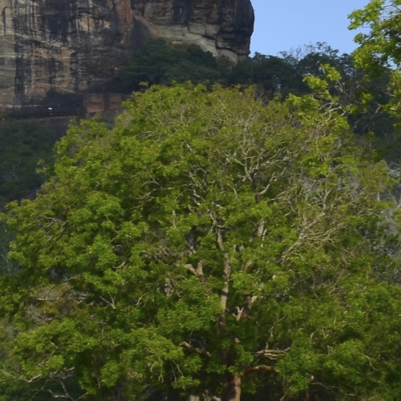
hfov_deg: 9.5
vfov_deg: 9.6
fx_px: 2378
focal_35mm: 181
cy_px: 48
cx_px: -59
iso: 110
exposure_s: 1/125
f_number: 11
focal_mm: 25
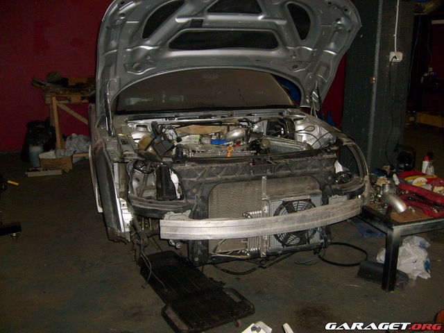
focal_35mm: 35
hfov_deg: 52.6
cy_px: 166
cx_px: 222
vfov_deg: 40.7
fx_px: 449
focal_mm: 5.8
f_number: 2.8
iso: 100
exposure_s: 1/45
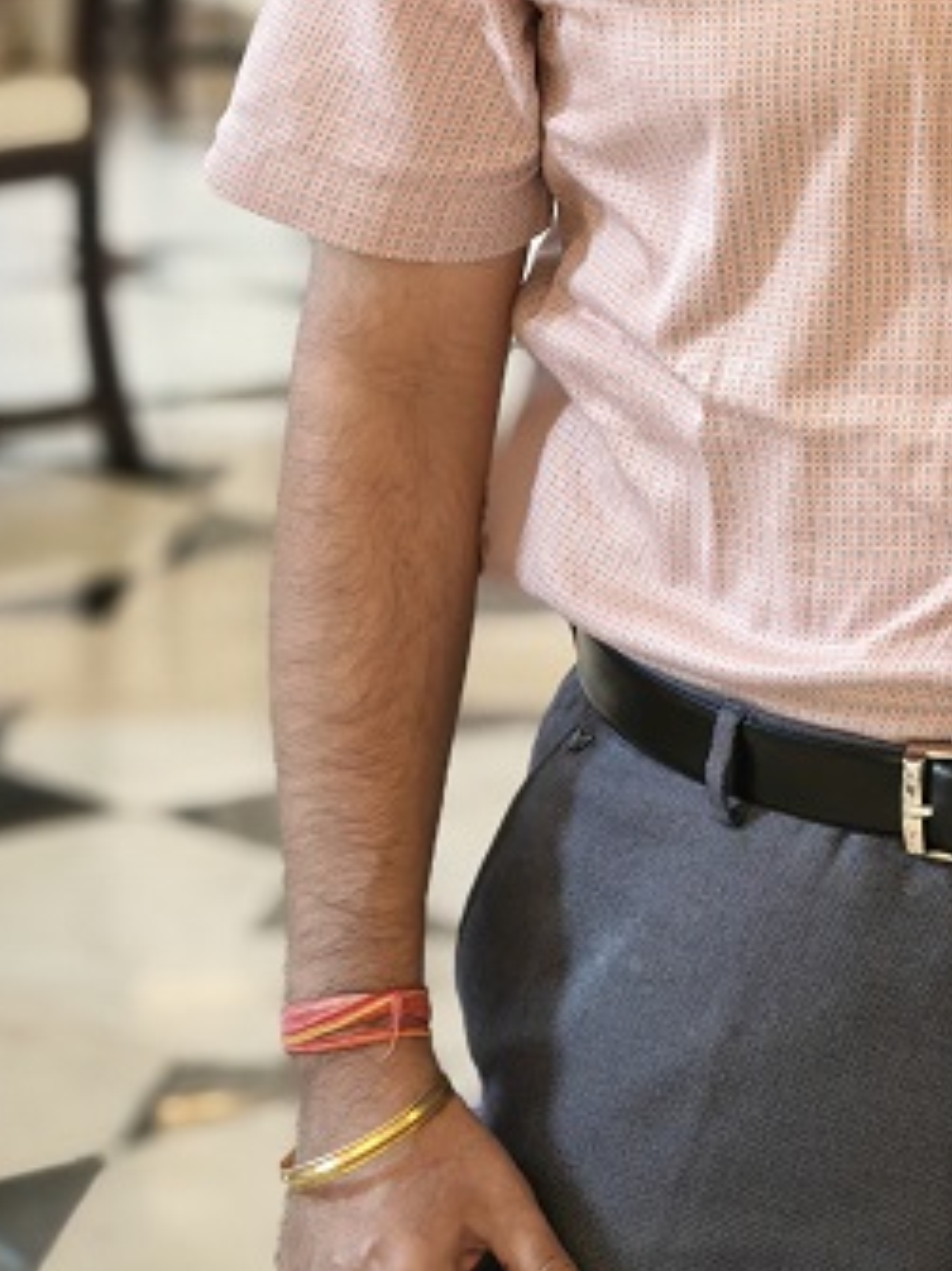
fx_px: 6128
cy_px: -209
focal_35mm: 167
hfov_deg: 8.8
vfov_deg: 11.6
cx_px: 990
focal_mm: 13.3
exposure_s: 1/33
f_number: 4.5
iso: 640
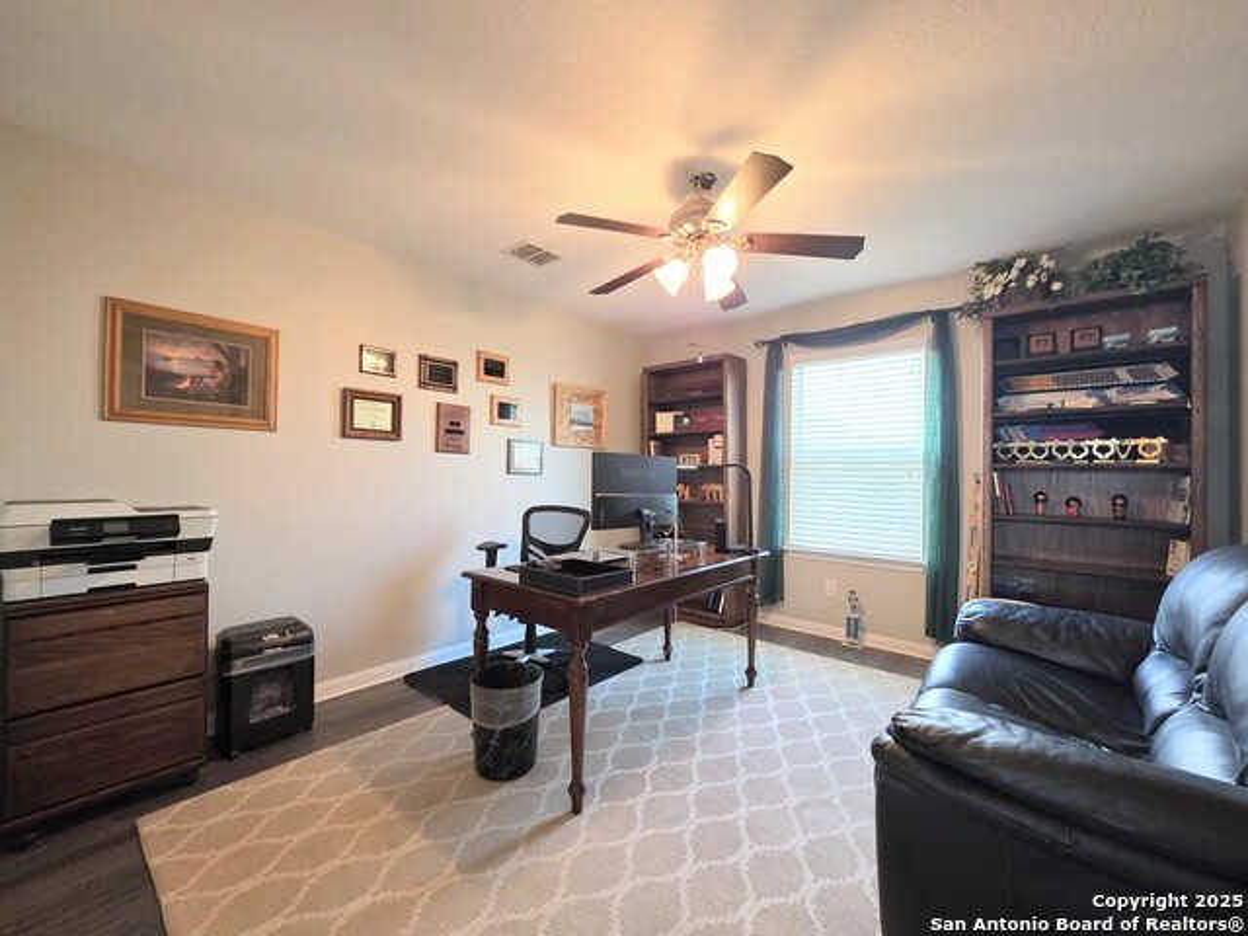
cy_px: 468
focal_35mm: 13
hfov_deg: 106.2
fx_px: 469
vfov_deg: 89.9
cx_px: 624
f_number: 1.9
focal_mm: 2.2
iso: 250
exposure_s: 1/60
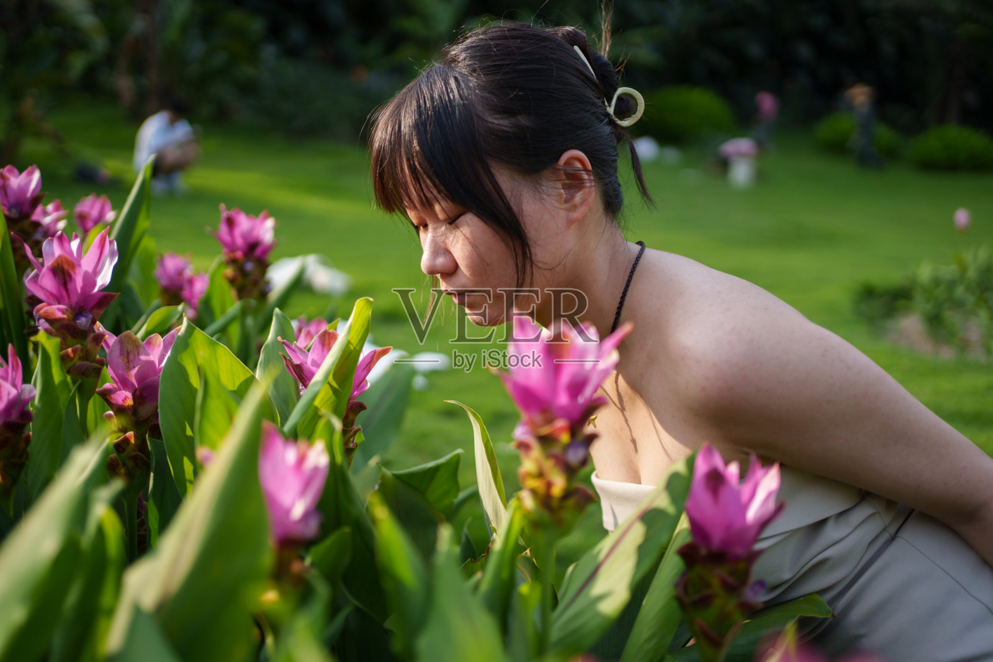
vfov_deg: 37.9
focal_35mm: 35
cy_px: 331
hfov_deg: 54.4
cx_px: 496
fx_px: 965
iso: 125
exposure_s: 1/2500
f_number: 1.8
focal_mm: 35
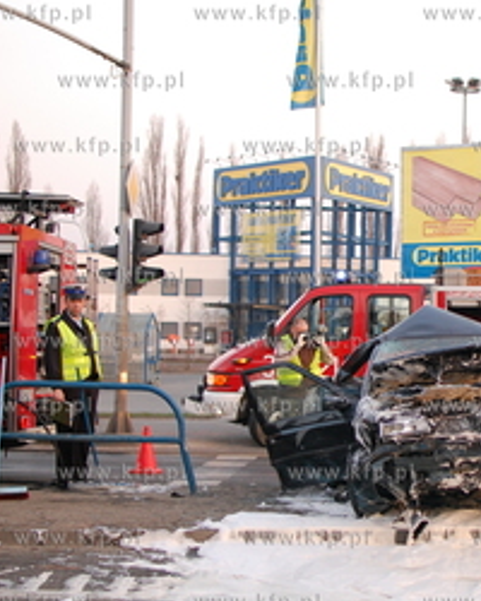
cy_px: 308
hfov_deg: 19.1
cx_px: 435
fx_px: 1401
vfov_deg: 24.2
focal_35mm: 79
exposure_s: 1/250
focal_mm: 35
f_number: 2.5
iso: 640
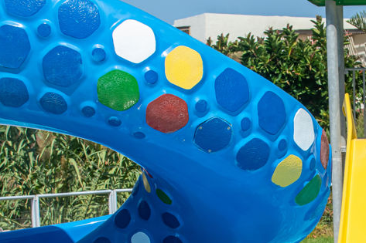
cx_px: 309
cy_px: 225
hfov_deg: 7.8
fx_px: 2683
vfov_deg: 5.2
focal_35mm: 264
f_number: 10
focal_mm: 78
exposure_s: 1/640
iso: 200
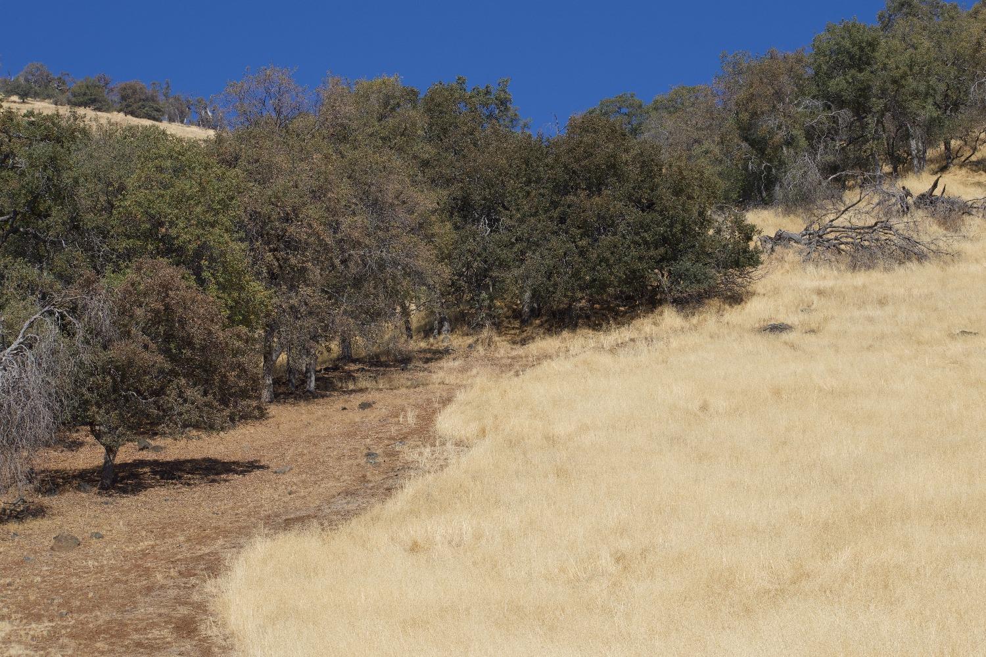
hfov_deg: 19.5
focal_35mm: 105
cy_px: 328
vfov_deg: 13.0
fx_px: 2876
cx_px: 493
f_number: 10
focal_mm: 70
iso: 200
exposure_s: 1/640
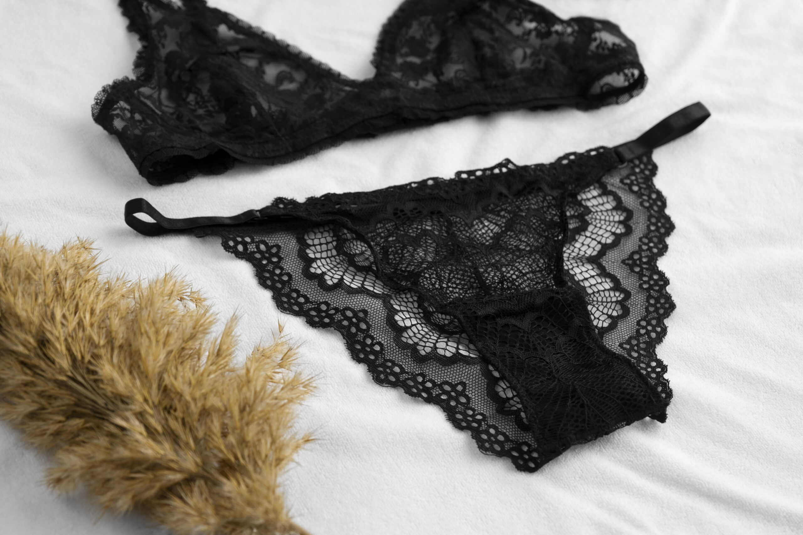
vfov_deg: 15.5
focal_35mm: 88
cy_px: 268
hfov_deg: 23.1
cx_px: 402
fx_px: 1963
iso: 80
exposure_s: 1/100
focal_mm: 58.6
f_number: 5
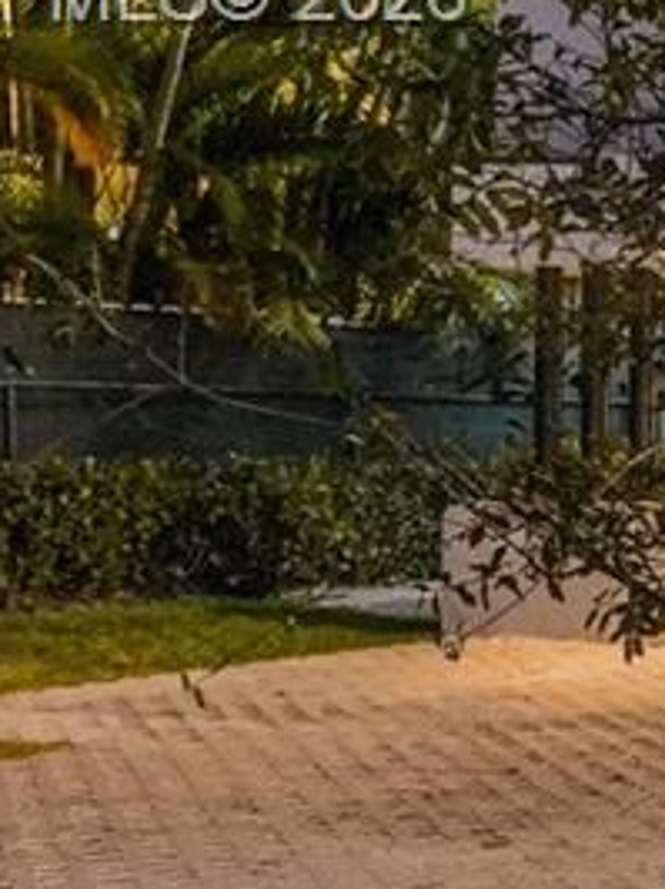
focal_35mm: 81
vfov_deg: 23.2
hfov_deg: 10.7
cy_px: 0
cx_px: 2102
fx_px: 2078
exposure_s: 1/25
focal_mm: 14
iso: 12800
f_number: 9
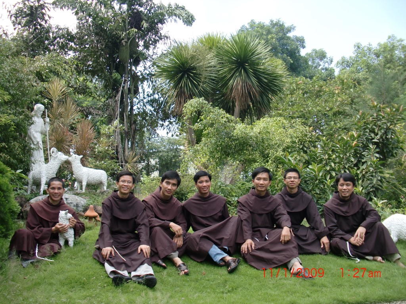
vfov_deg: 39.7
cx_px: 203
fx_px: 422
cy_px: 152
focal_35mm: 36
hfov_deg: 51.4
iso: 64
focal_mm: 6.3
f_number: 2.8
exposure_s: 1/250
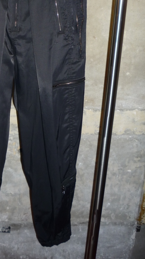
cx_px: 14
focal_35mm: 45
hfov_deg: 25.6
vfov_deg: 44.7
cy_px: 83
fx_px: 308
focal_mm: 5.2
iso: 100
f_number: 3.3
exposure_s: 1/30
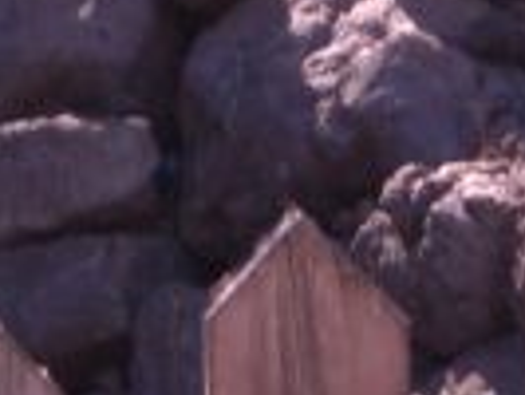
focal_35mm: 549
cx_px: 237
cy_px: -217
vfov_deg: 2.7
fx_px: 8334
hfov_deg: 3.6
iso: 100
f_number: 5.9
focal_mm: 18.9
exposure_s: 1/320
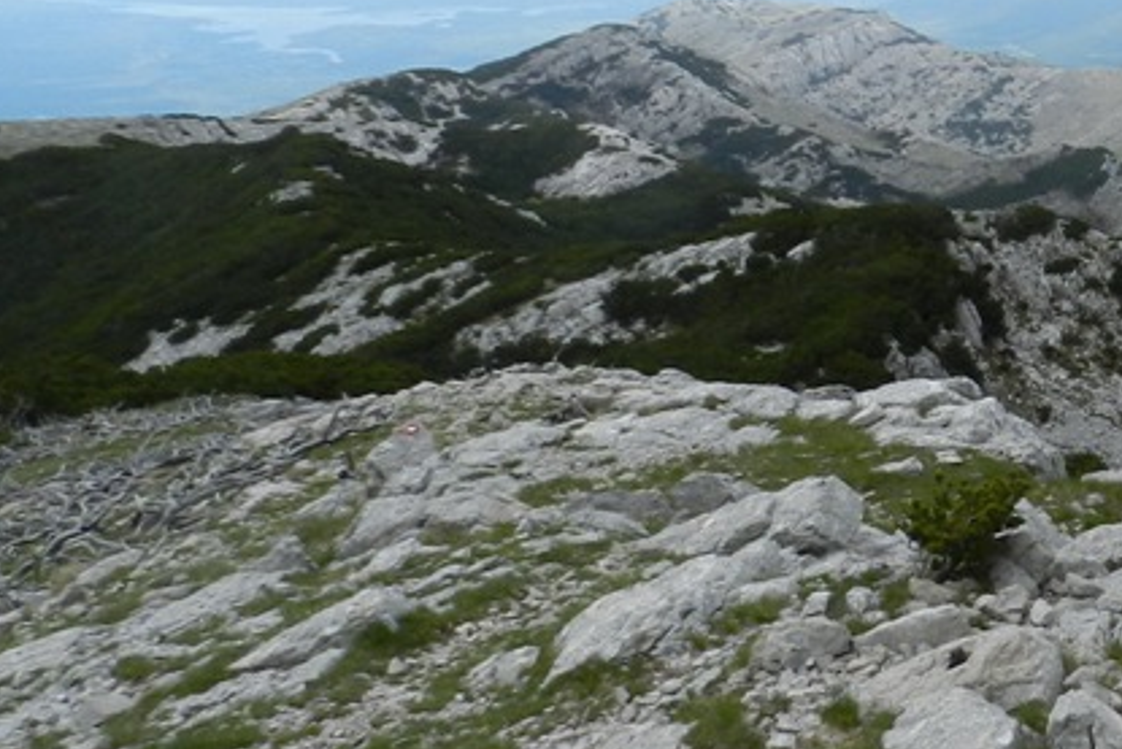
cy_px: 303
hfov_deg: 29.5
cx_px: 1322
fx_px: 1839
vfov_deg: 23.0
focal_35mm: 59
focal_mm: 4
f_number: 4.5
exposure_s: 1/800
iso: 160
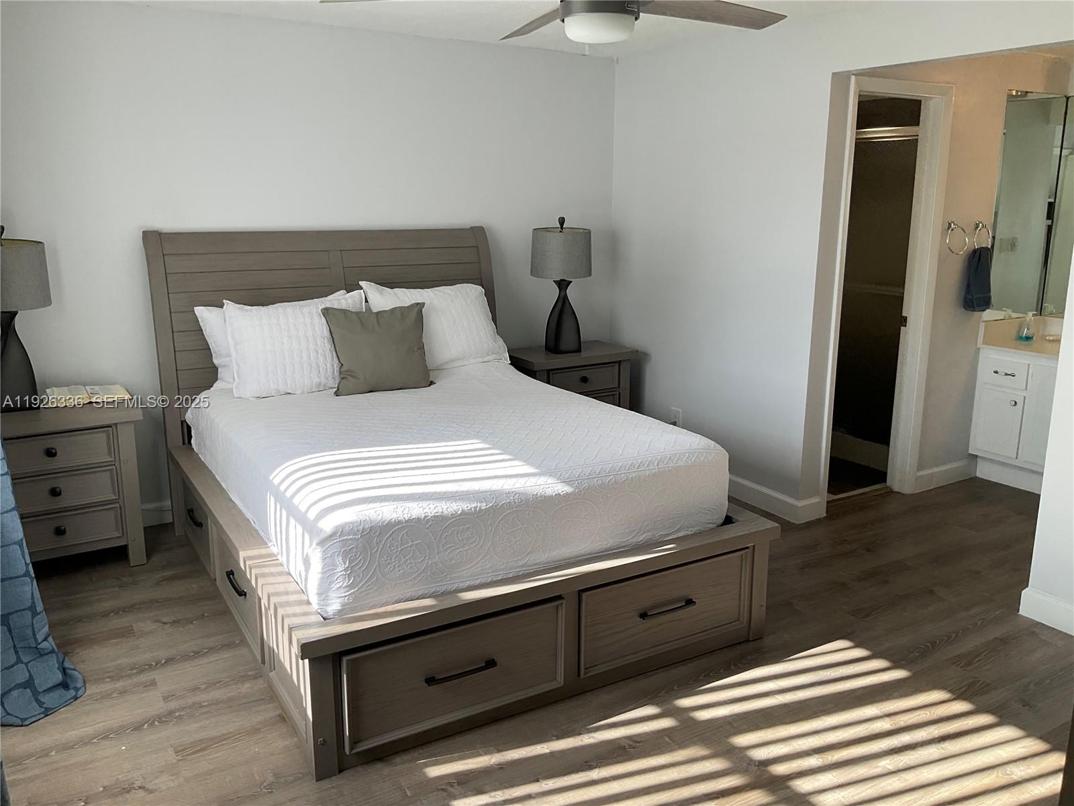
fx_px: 900
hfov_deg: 61.7
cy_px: 403
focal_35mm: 29
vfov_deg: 48.2
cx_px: 537
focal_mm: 3
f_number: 1.8
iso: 16
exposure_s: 1/233
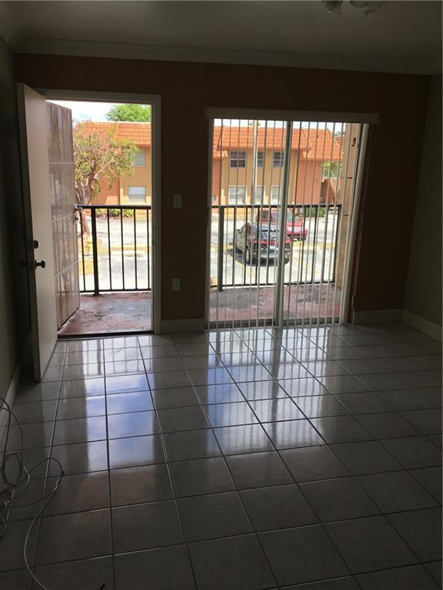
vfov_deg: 58.4
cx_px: 222
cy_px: 295
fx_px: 529
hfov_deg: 45.4
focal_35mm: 31
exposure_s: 1/494
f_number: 2.4
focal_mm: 3.3
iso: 25
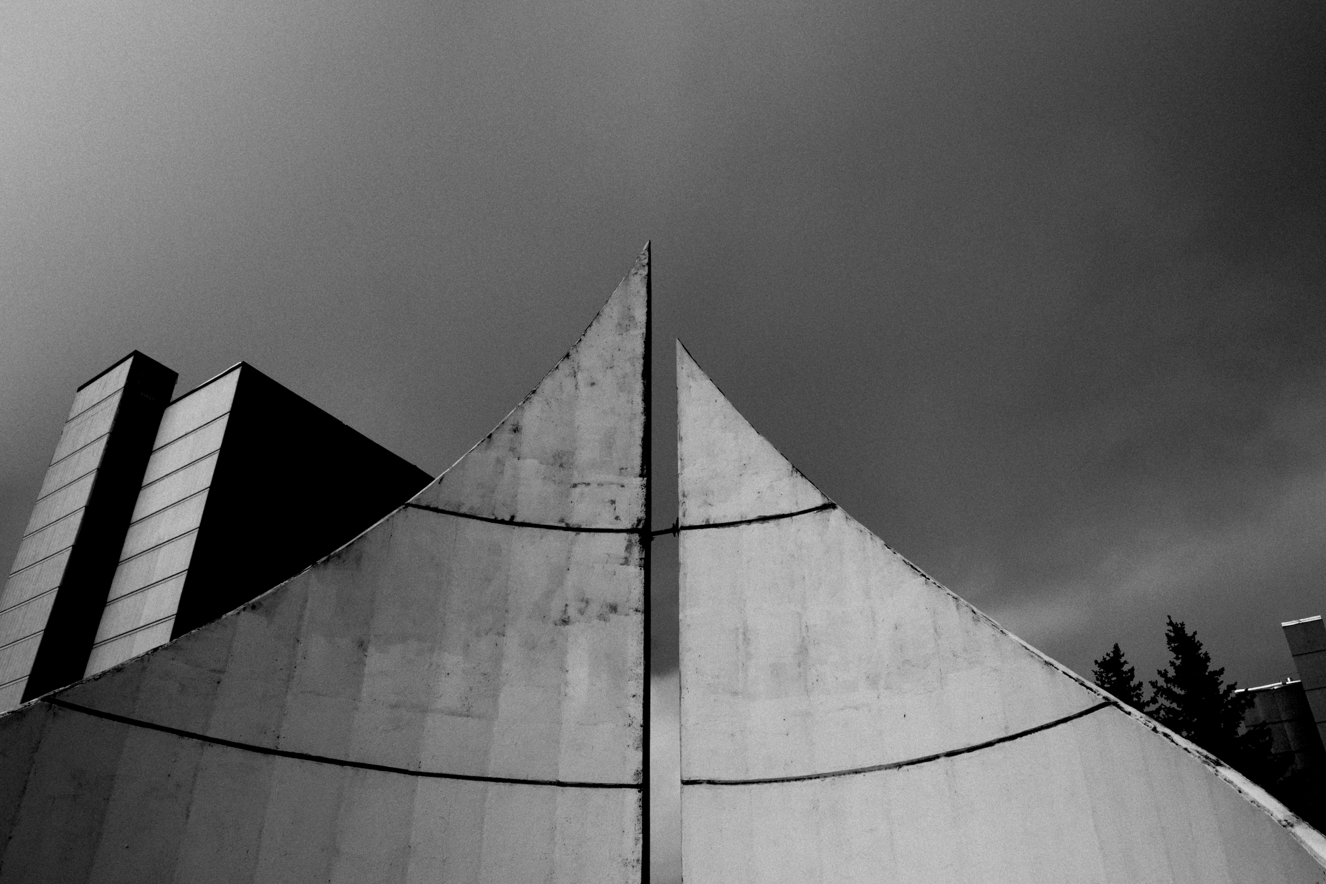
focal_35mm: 24
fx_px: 884
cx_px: 663
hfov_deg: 73.7
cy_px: 442
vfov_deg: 53.1
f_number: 3.6
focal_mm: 16
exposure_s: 1/4700
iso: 250
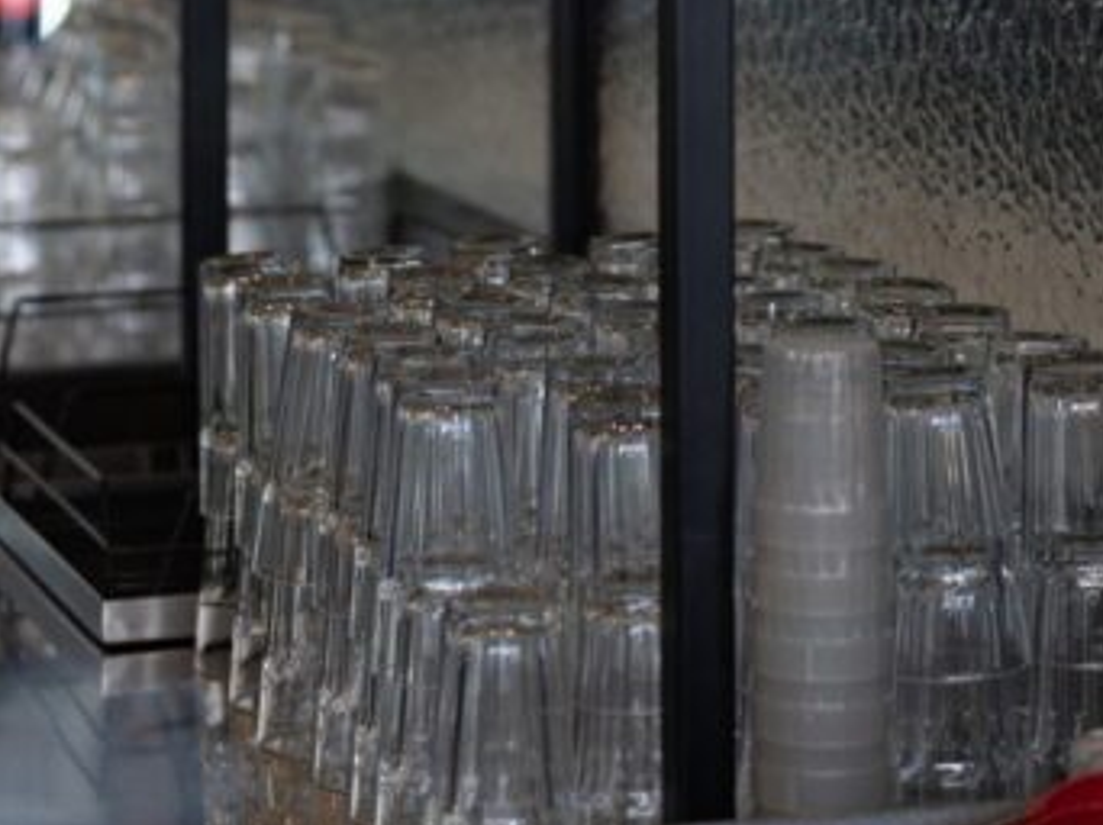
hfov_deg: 13.7
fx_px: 4585
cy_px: -599
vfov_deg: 9.8
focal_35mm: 144
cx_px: 579
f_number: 1.8
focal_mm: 50
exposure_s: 1/320
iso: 100
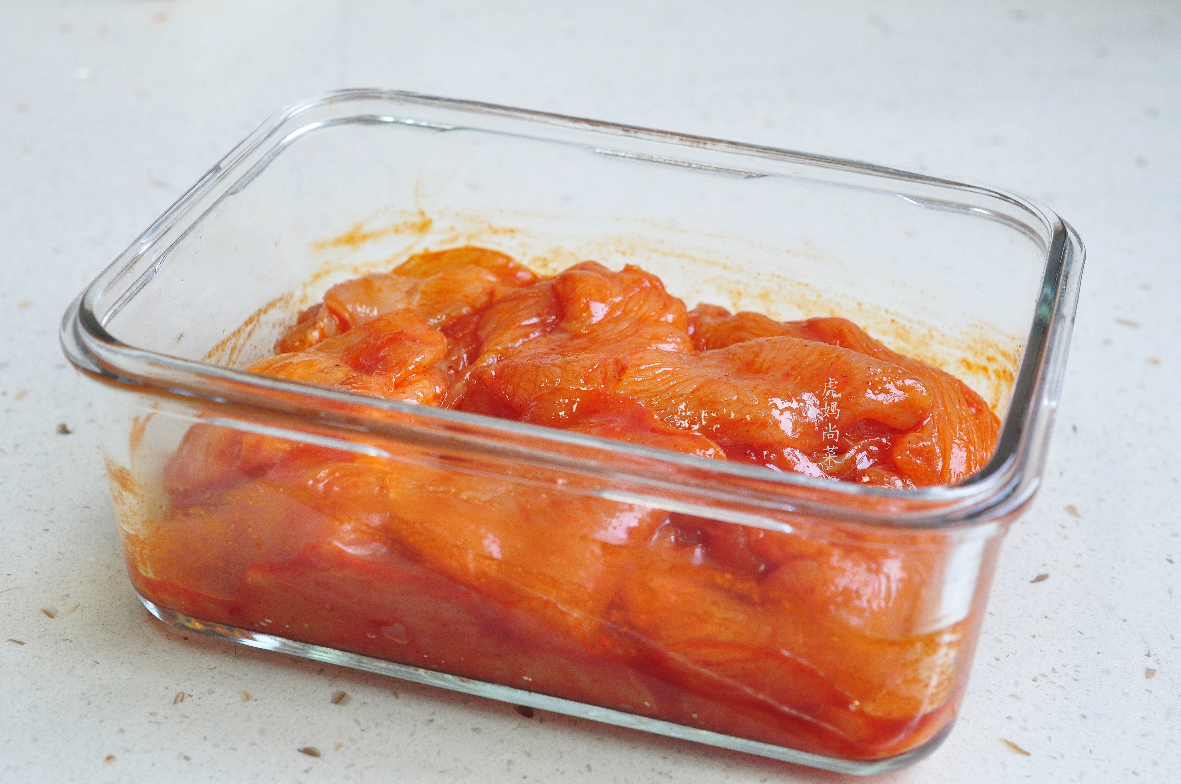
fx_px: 1966
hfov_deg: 33.4
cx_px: 590
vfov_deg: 22.6
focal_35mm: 60
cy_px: 392
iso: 800
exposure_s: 1/45
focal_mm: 40
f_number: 8
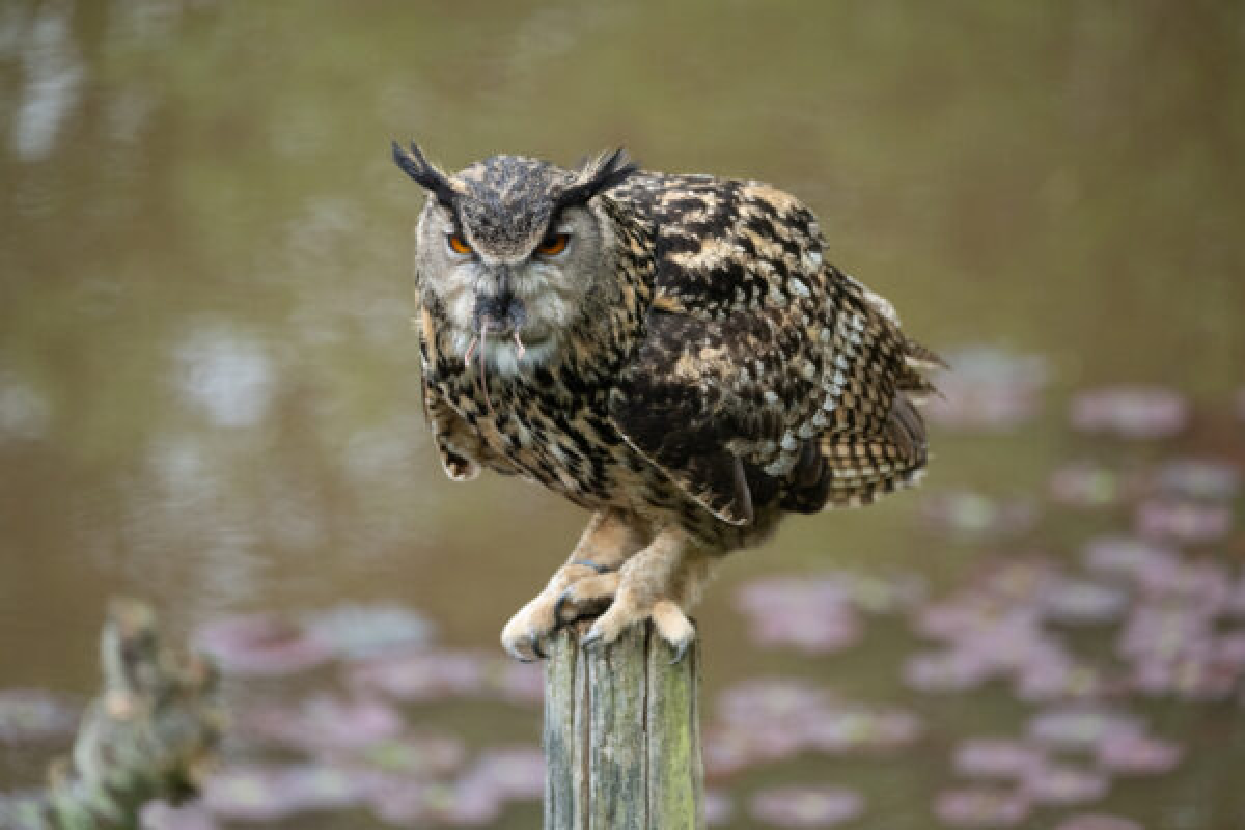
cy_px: 415
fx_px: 8299
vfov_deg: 5.7
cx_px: 622
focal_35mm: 240
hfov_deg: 8.6
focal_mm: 240
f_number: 5
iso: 2500
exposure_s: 1/2000
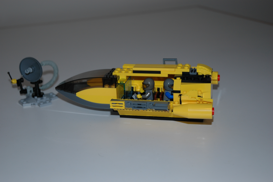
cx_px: 136
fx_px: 500
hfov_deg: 30.5
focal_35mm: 66
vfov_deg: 20.6
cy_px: 91
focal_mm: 44
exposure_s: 1/60
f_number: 4.5
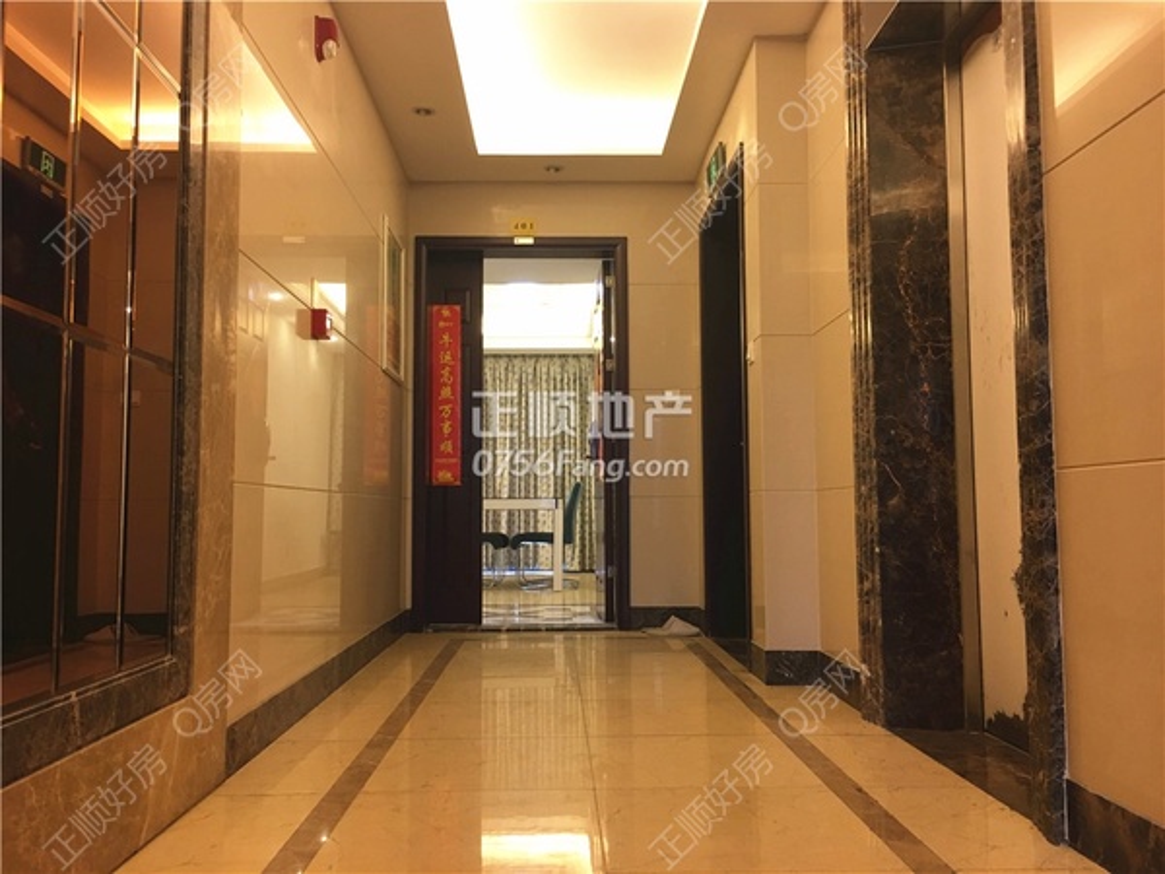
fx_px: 976
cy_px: 437
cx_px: 582
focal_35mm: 29
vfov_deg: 48.2
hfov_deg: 61.7
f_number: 2.2
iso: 50
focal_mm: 4.15
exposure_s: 1/17
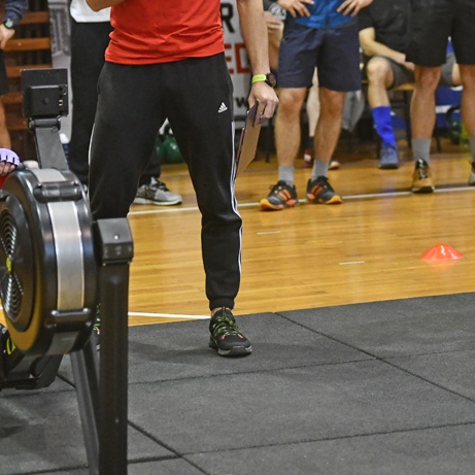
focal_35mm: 155
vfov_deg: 11.2
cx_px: 351
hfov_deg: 11.2
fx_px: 2406
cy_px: 124
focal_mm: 70
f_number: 3.2
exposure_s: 1/320
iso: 3200
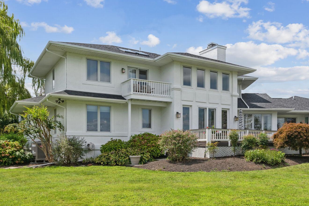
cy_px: 88
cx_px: 198
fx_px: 292
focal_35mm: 34
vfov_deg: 38.8
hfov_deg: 55.0
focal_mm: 26
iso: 200
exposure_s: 1/800
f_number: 8
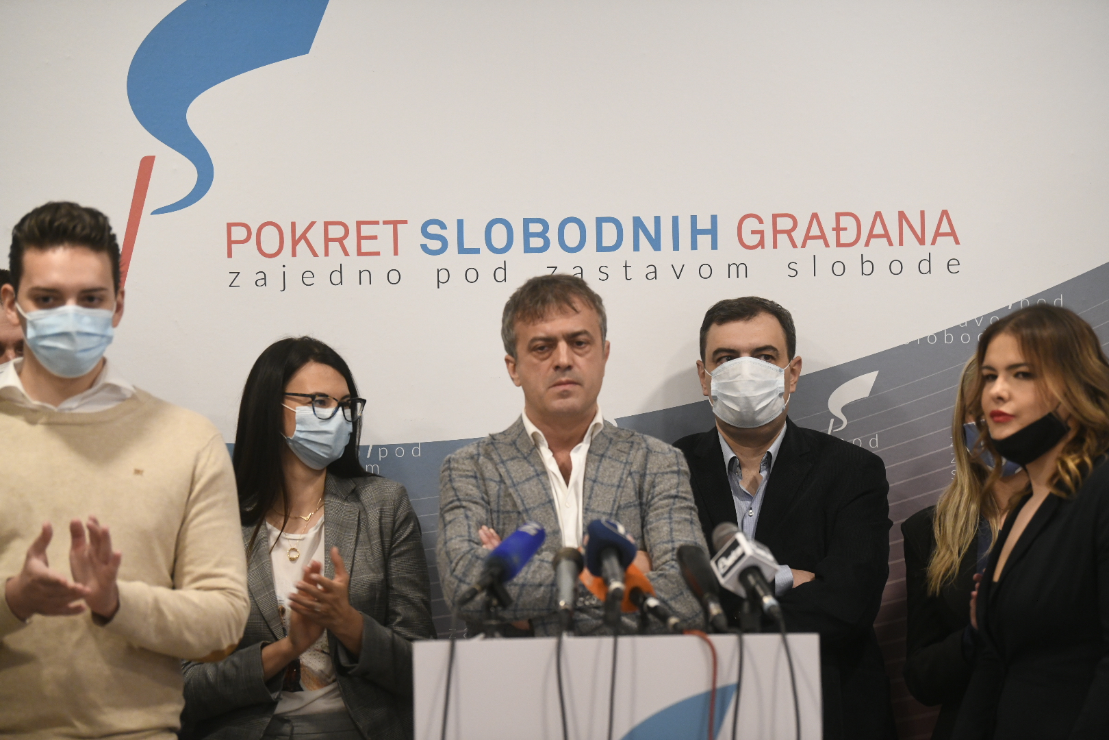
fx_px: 3696
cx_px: 554
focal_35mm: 120
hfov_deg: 17.1
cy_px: 370
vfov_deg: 11.4
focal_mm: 120
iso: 3200
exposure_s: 1/200
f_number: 2.8
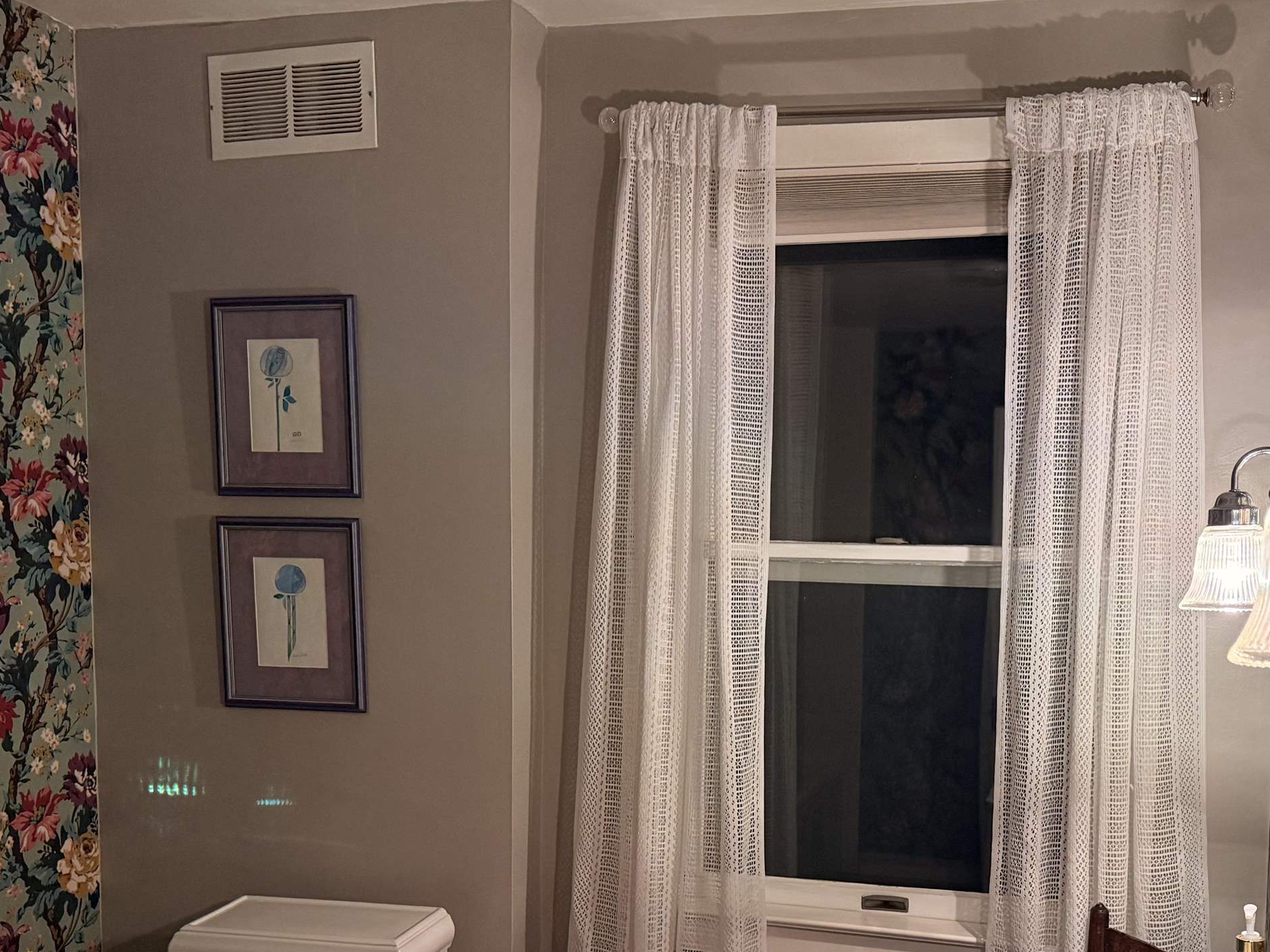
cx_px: 749
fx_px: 1431
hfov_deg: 47.6
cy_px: 691
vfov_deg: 36.1
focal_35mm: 39
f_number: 1.78
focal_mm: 6.76
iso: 400
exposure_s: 1/60
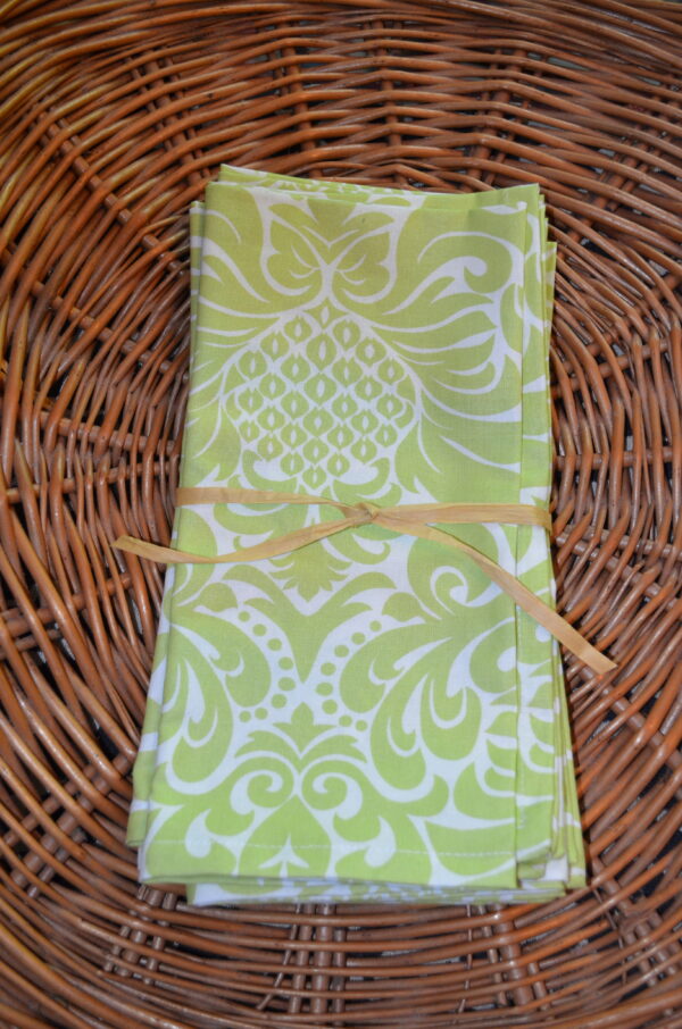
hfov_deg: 30.7
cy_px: 514
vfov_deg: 45.0
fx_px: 1242
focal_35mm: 44
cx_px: 341
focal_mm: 29
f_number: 4.5
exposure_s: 1/60
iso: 1100
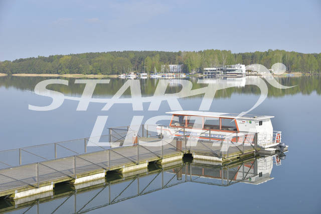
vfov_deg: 23.4
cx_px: 160
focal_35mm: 58
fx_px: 517
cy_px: 107
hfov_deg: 34.5
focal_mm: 58
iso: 200
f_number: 8
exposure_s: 1/800
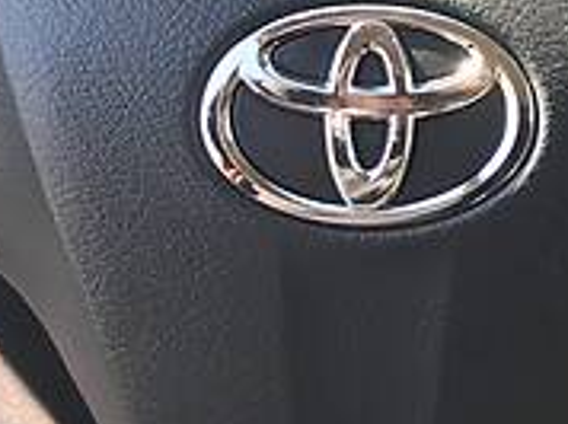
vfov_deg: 11.6
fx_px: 2065
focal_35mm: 126
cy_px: -19
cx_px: 718
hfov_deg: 15.0
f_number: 1.8
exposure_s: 1/100
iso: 25
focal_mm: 4
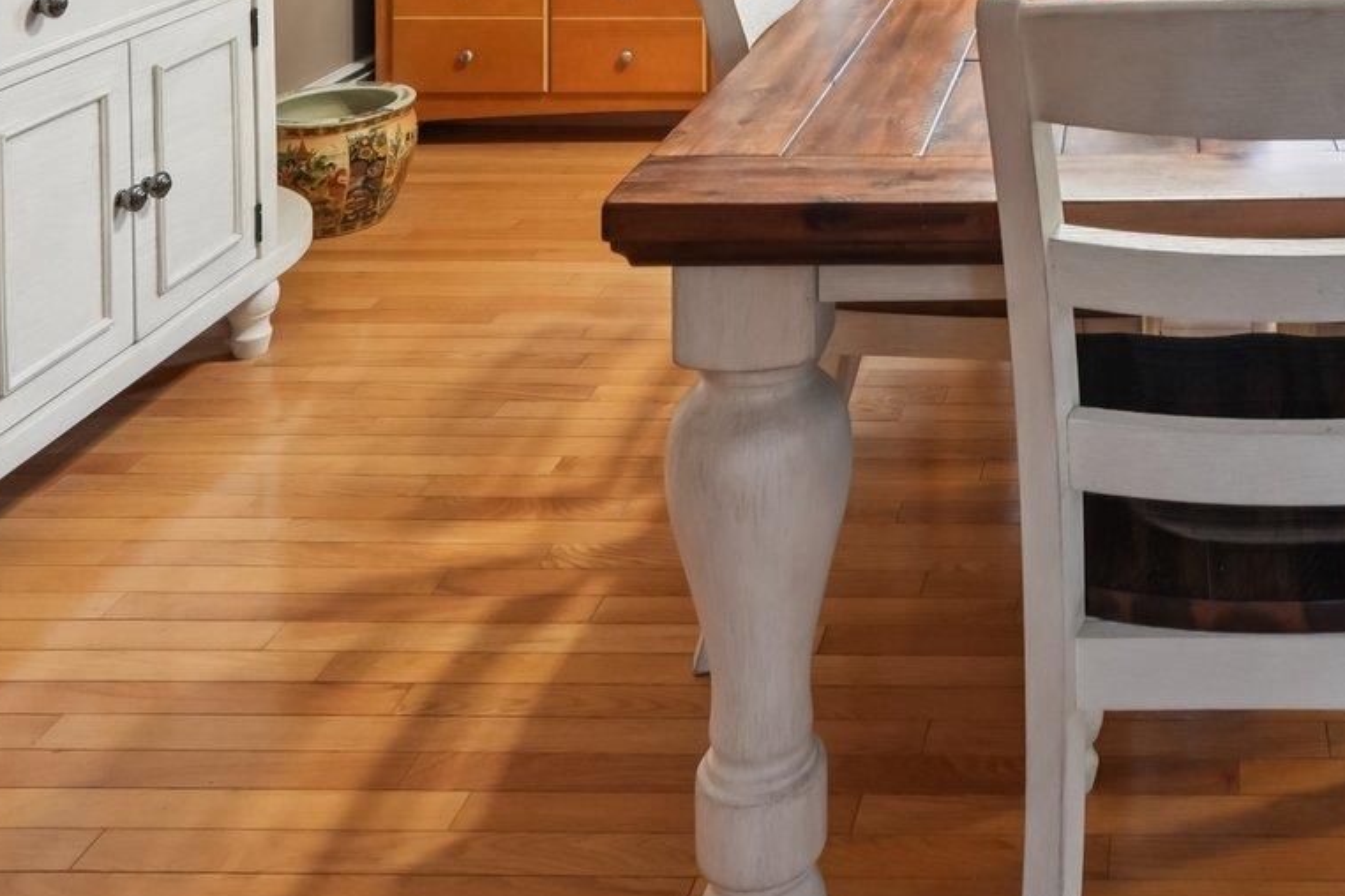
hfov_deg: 42.1
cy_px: -301
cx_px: 1188
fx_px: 1606
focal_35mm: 43
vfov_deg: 26.1
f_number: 8
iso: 400
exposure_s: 1/5
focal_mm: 16
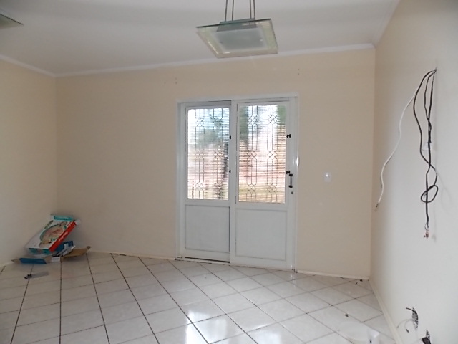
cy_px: 172
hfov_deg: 73.9
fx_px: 304
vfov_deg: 58.9
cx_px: 229
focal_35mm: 23
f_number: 3.1
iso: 80
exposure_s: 1/50
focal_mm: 4
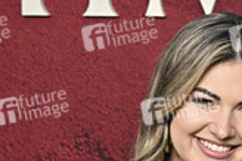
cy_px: 219
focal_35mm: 179
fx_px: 1202
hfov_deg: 11.3
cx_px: 287
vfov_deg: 7.6
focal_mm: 65
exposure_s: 1/400
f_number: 6.3
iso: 320
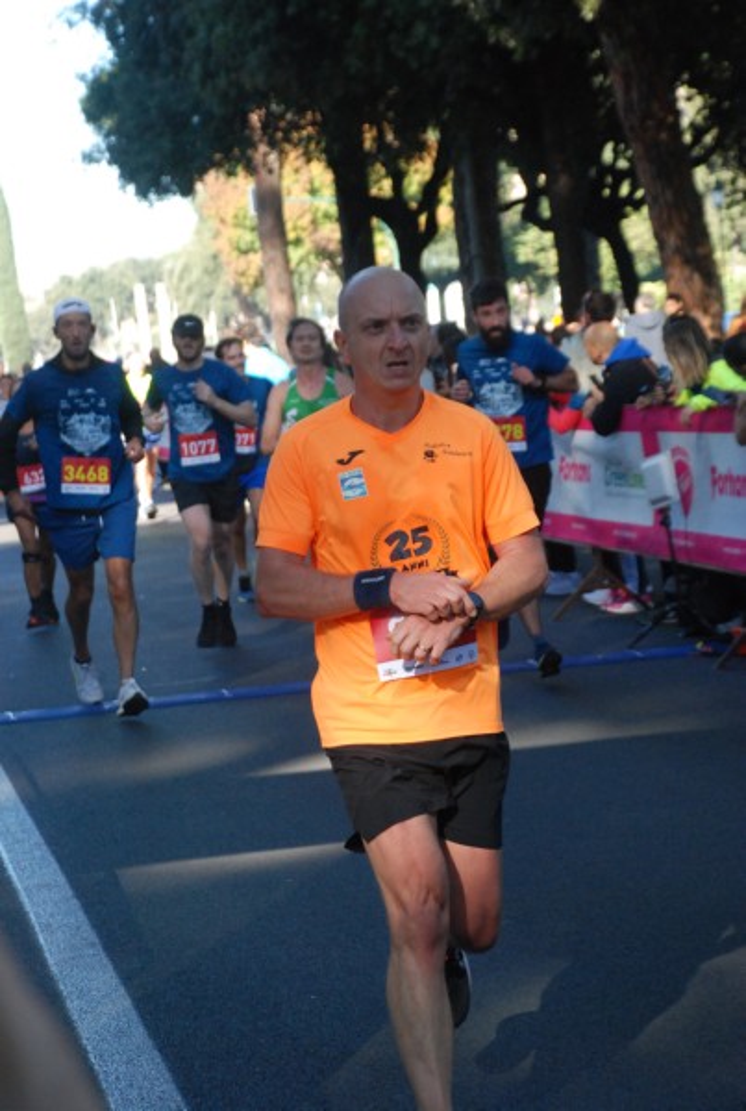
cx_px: 373
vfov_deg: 19.4
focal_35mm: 105
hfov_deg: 13.1
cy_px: 556
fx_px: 3247
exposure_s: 1/400
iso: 1000
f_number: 5.6
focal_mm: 70
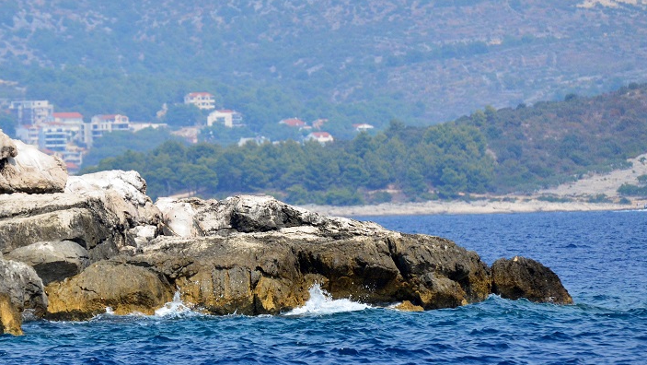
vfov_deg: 2.5
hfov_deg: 4.4
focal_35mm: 490
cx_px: 252
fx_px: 8409
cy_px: 229
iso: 1400
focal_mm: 220
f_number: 5.6
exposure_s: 1/8000
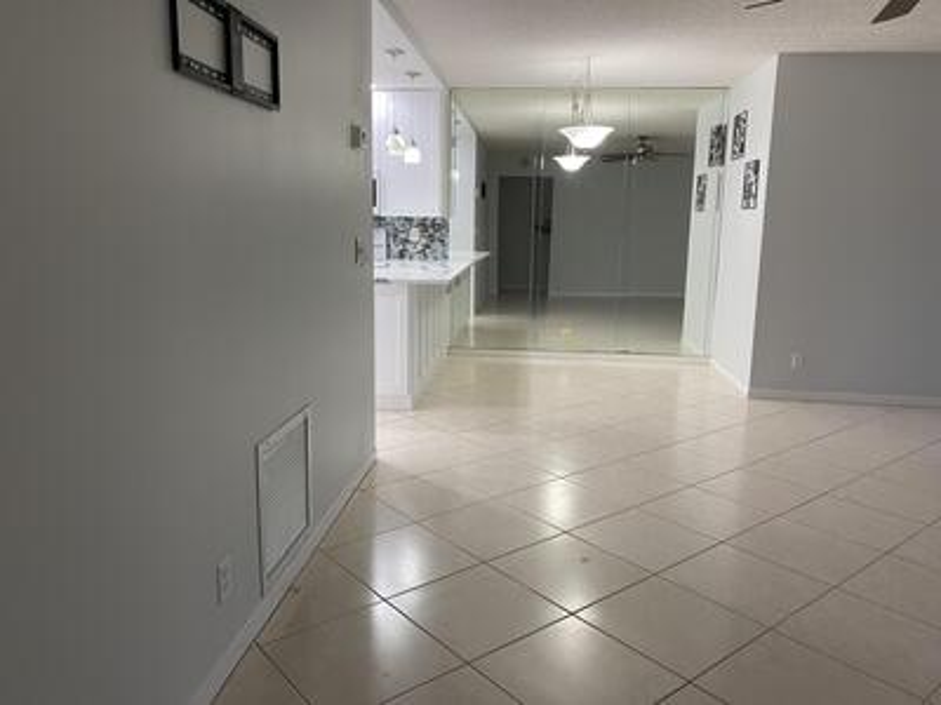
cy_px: 352
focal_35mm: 26
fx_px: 707
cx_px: 470
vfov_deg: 53.1
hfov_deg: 67.3
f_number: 1.8
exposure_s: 1/60
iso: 80
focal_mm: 4.25
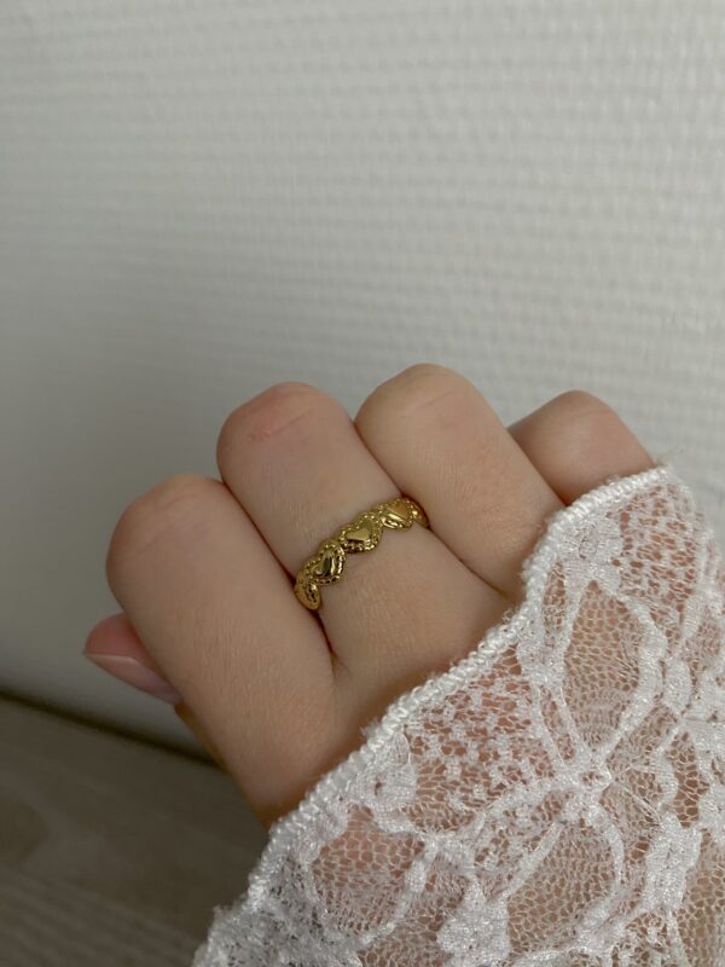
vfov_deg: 69.4
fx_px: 698
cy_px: 484
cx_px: 362
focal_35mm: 25
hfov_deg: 54.9
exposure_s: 1/60
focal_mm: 4.25
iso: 125
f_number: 1.8
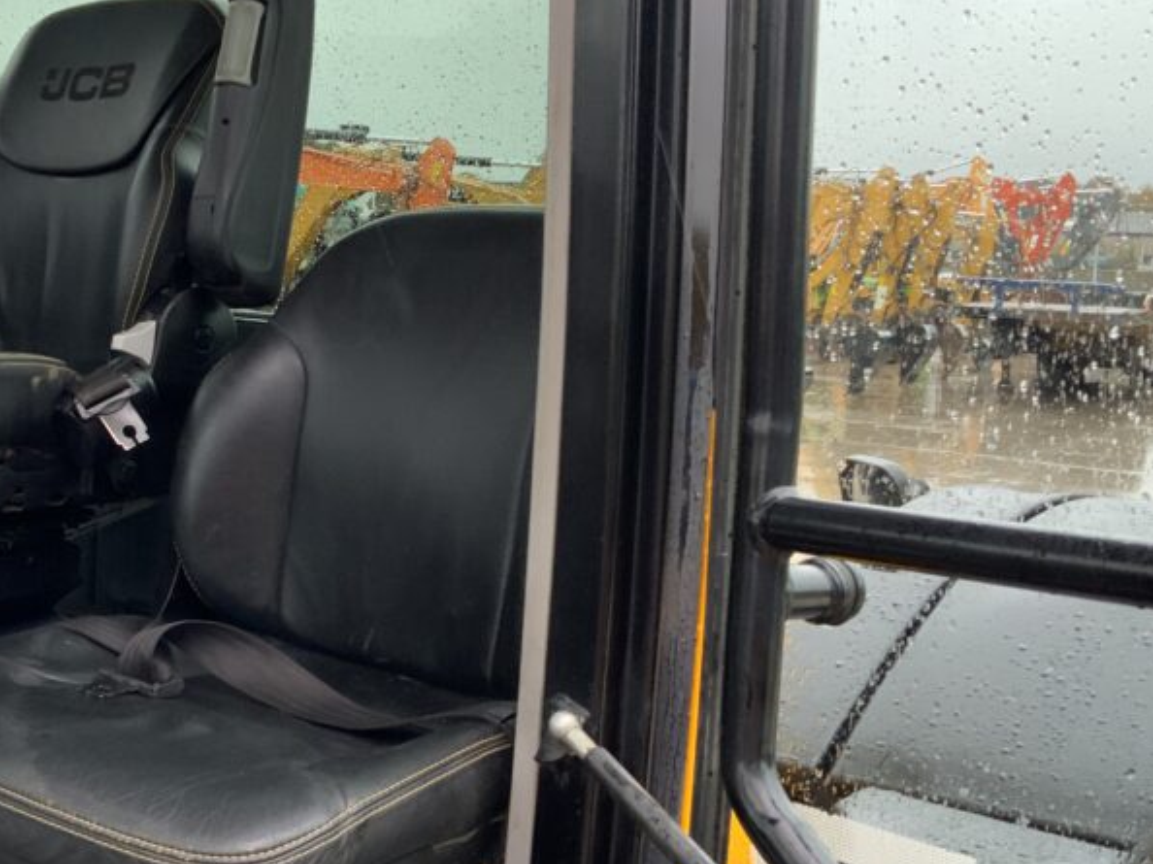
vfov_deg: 29.1
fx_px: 1665
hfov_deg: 37.3
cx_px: 293
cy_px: 417
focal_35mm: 50
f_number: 1.8
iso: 64
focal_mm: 3
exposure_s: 1/91
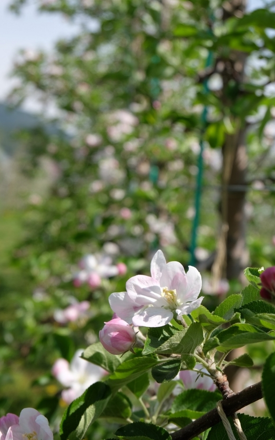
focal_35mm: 53
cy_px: 220
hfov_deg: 24.4
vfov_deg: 38.2
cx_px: 138
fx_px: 635
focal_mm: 34
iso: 200
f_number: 7.1
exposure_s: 1/420
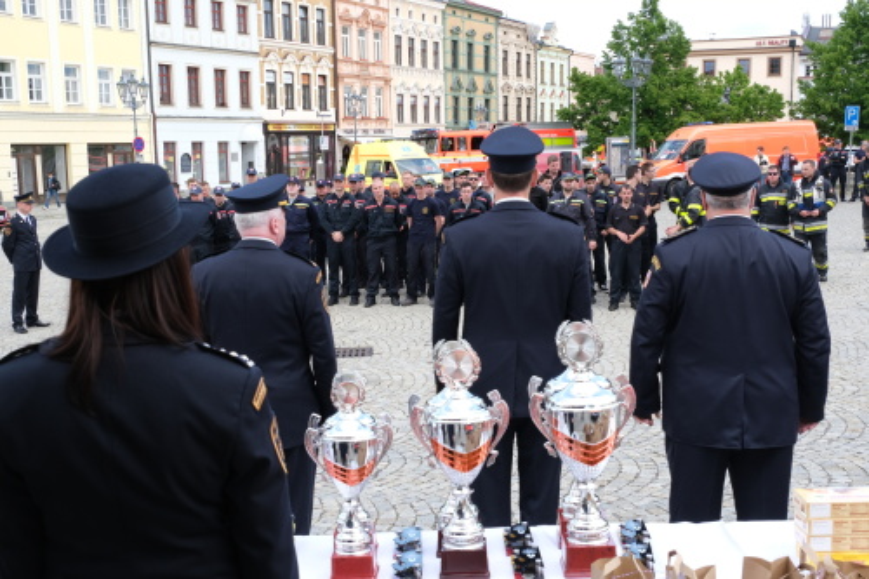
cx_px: 434
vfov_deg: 31.9
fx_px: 1013
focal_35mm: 42
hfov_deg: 46.4
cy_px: 290
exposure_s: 1/125
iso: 400
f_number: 9
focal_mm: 27.9
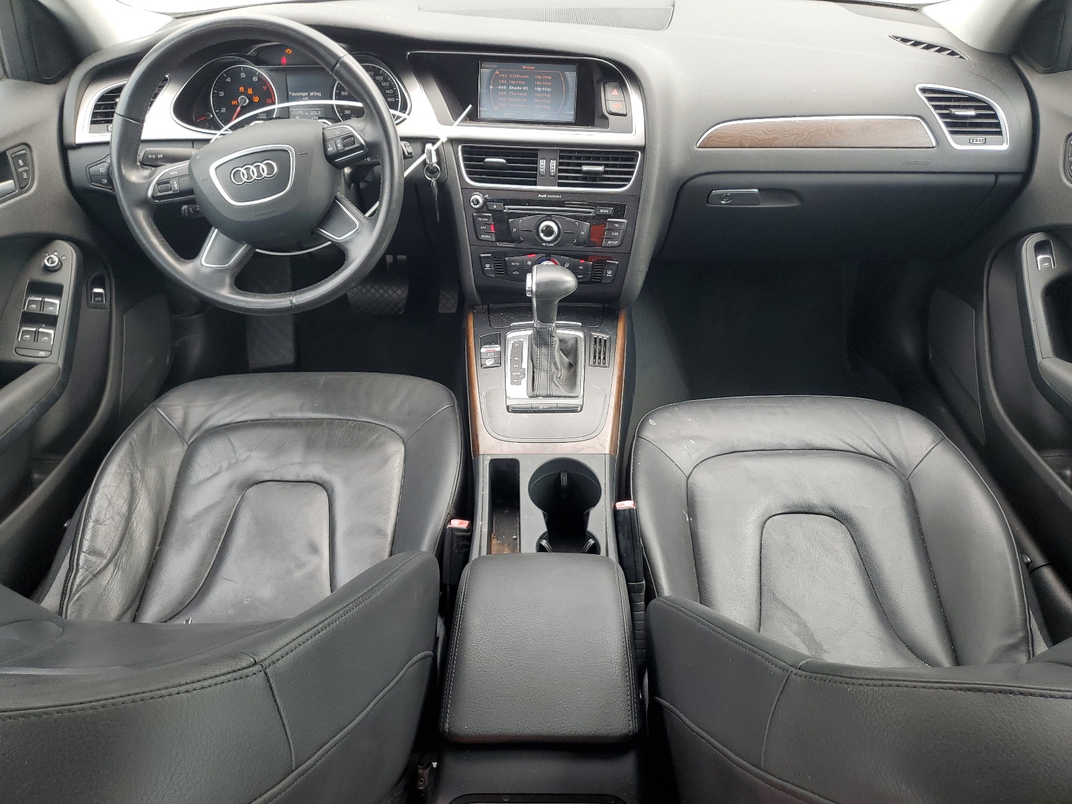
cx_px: 536
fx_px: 805
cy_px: 402
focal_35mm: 26
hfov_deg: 67.3
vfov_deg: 53.1
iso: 50
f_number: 1.5
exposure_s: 1/149
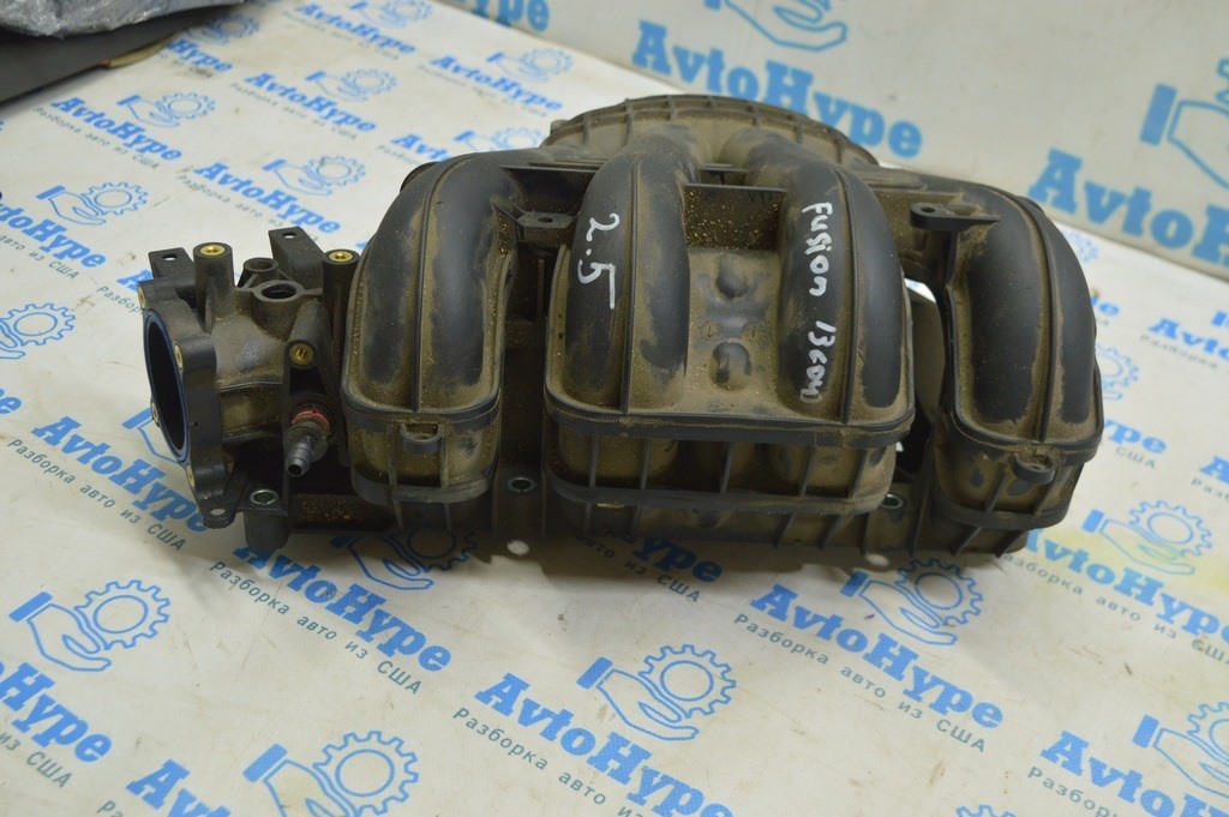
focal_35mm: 42
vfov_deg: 31.8
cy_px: 408
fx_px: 1433
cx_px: 614
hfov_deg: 46.4
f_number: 5.6
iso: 400
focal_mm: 28
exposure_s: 1/20
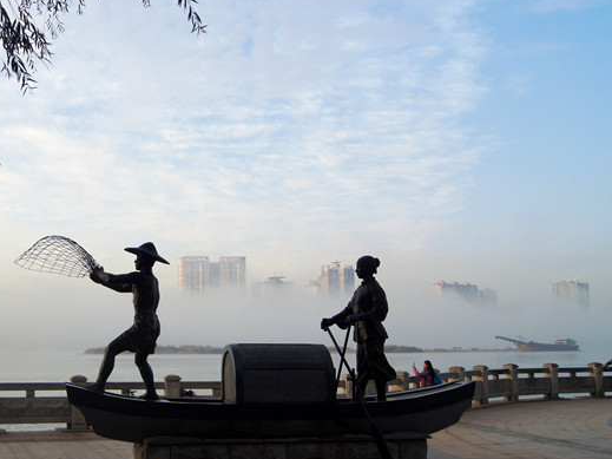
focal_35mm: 45
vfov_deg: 32.2
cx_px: 163
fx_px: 795
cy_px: 225
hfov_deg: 41.0
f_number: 5.6
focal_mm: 18
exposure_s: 1/320
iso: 100
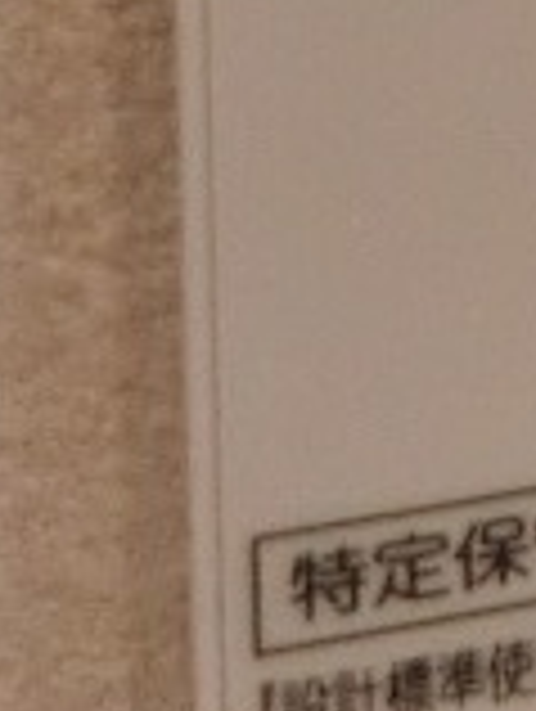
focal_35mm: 123
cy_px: -778
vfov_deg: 13.4
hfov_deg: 9.8
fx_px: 2533
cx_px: 1500
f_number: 2.7
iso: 400
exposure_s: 1/125
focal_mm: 4.06
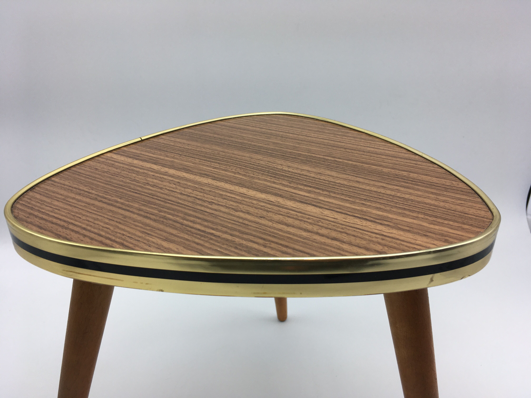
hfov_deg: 61.7
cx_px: 266
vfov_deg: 48.2
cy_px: 199
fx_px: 445
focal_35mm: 29
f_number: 2.2
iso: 25
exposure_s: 1/212
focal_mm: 4.15
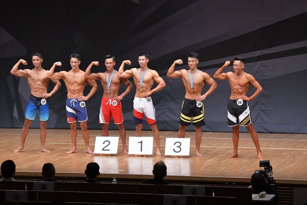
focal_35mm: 150
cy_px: 102
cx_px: 154
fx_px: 1279
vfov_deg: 9.1
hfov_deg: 13.7
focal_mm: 100
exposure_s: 1/400
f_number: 5.6
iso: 6400
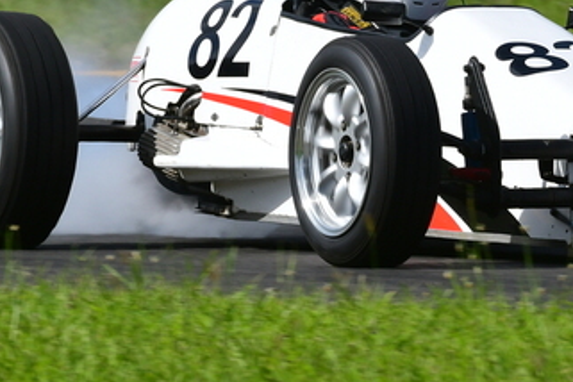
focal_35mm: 1158
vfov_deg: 1.2
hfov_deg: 1.8
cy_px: -17
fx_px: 18430
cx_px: 427
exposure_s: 1/640
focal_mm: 310
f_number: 11
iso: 320
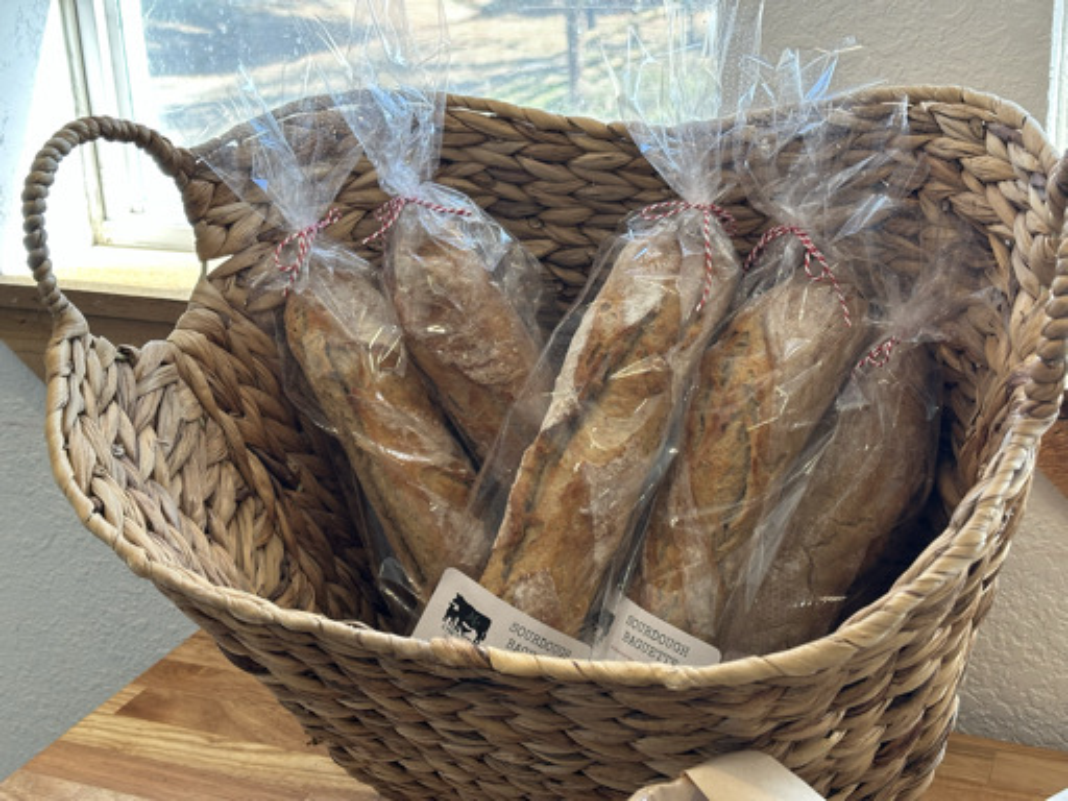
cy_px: 400
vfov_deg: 30.3
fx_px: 1481
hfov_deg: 39.7
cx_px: 534
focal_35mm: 48
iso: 100
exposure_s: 1/120
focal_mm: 6.86
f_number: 1.78
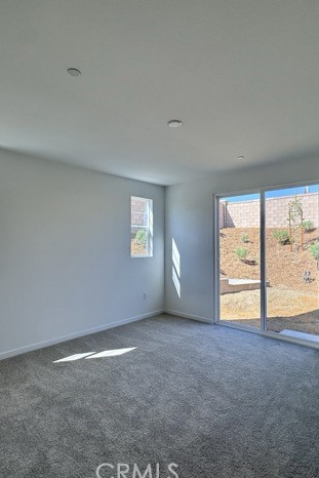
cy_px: 241
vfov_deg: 84.0
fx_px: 266
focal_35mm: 20
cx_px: 166
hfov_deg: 61.9
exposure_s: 1/254
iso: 40
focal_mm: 2.22
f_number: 2.2
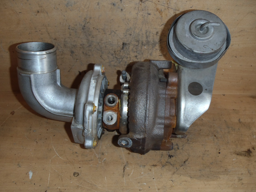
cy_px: 96
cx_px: 128
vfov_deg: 37.7
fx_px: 281
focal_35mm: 38
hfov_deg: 49.0
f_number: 4.6
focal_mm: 6.83
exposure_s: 1/40
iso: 100
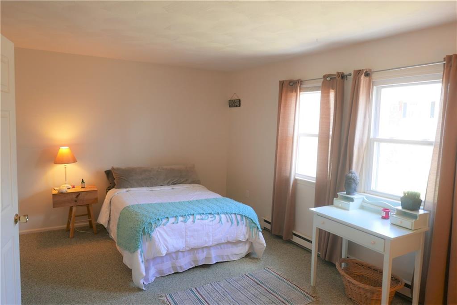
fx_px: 305
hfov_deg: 73.7
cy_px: 152
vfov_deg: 53.1
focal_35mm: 24
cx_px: 228
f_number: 1.7
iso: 200
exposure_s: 1/100
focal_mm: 10.9
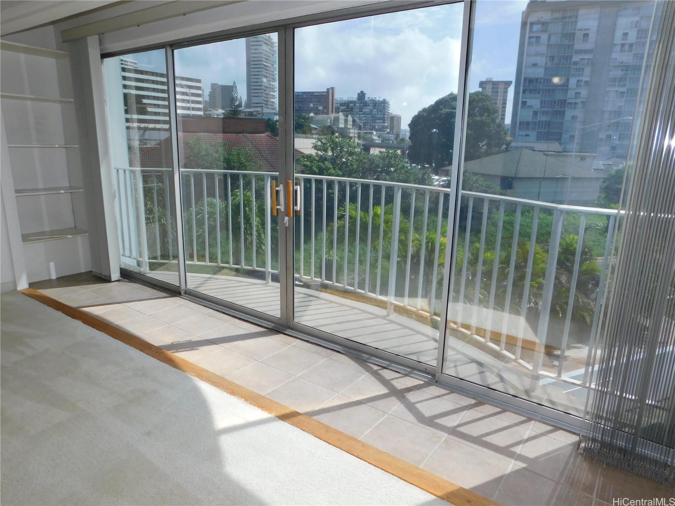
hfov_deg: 73.9
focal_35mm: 23
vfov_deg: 58.9
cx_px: 338
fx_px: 448
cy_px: 253
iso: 125
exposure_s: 1/1000
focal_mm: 4
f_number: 3
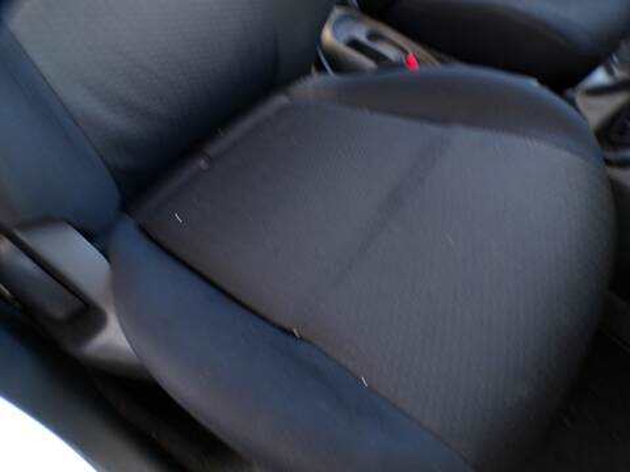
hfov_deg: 71.6
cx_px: 315
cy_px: 236
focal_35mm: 24
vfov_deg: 56.8
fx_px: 437
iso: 200
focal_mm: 4.3
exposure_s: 1/20
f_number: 3
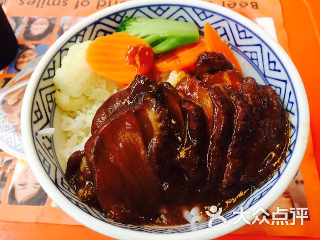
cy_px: 120
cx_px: 160
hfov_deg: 61.7
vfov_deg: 48.2
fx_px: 268
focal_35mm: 29
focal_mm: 4.15
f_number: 2.2
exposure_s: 1/33
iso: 100
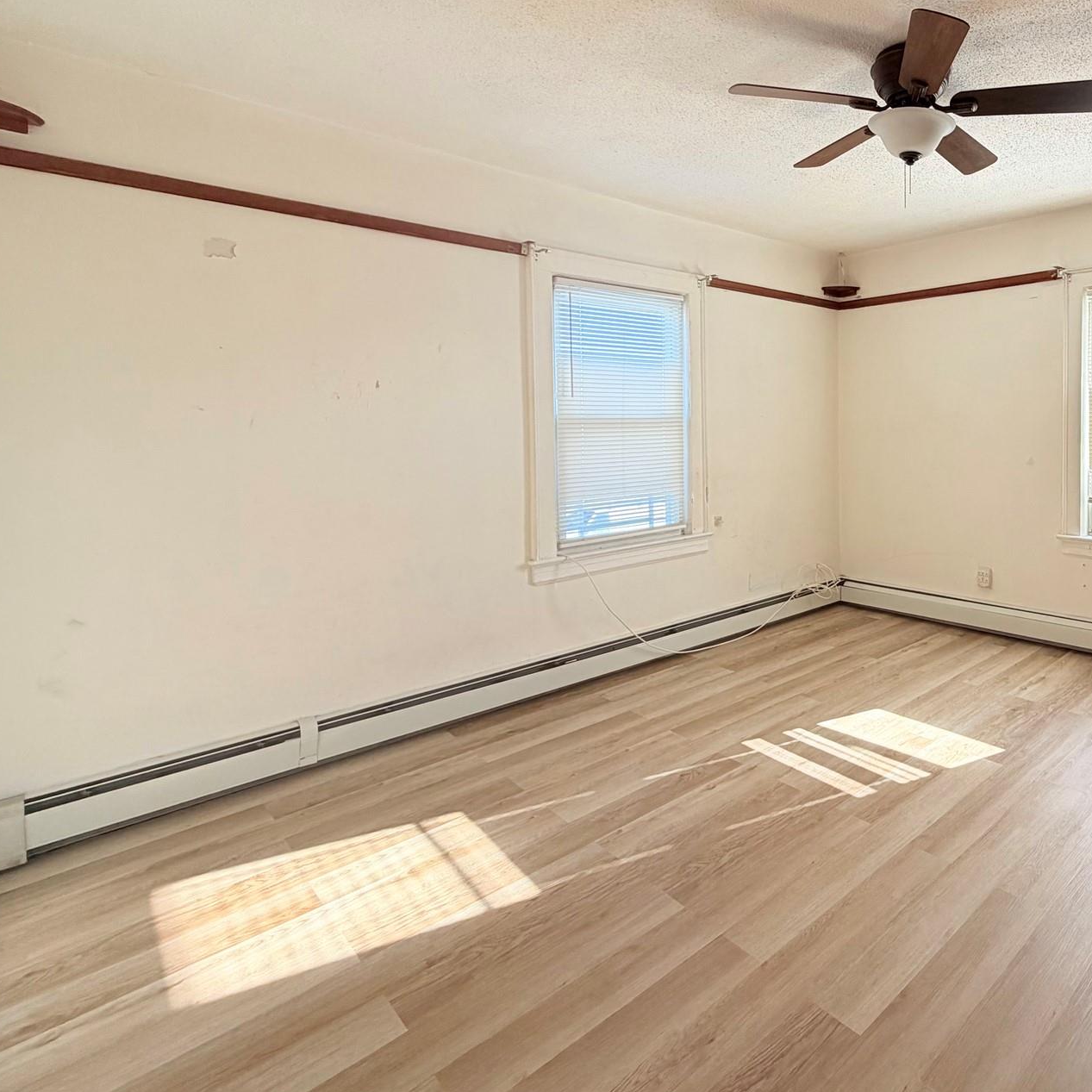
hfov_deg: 68.4
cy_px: 439
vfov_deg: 74.0
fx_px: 714
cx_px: 857
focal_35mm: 20
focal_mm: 2.22
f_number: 2.2
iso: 64
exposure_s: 1/121
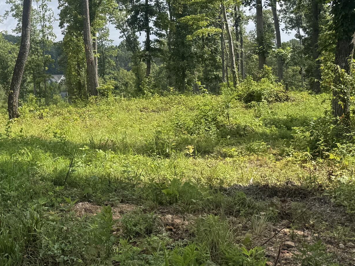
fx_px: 605
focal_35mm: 59
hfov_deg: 28.5
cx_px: -68
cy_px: 52
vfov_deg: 24.4
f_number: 1.78
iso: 80
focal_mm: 6.76
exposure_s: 1/3096
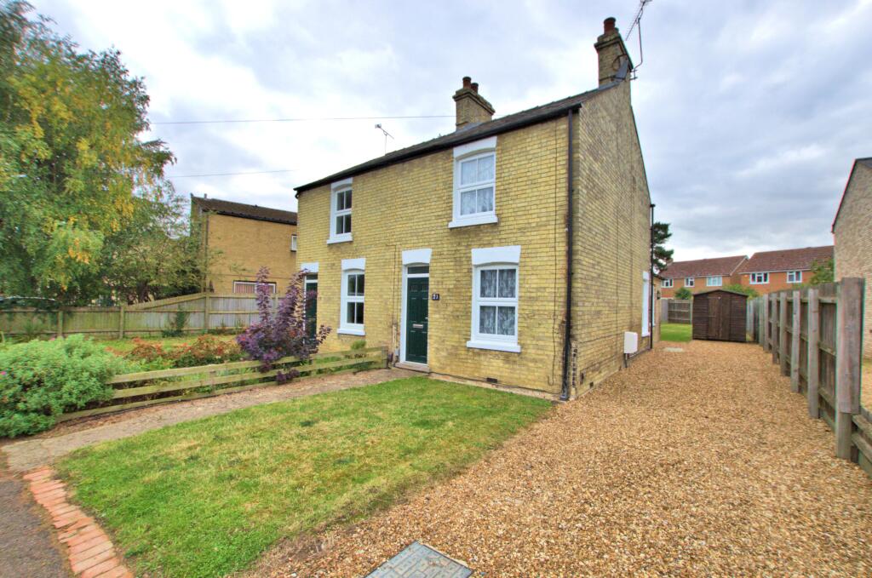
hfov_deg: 100.5
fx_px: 363
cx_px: 436
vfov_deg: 77.1
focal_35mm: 15
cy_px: 289
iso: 400
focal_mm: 10
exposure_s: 1/200
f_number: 10
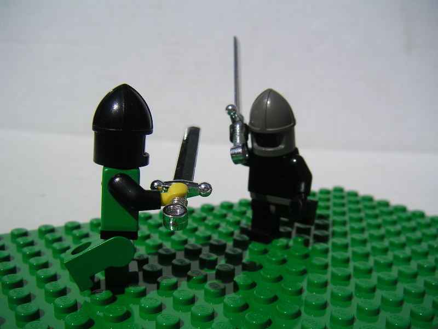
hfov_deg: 49.0
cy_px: 164
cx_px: 219
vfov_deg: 37.7
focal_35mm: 38
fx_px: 481
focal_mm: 6
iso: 50
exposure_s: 1/500
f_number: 6.7
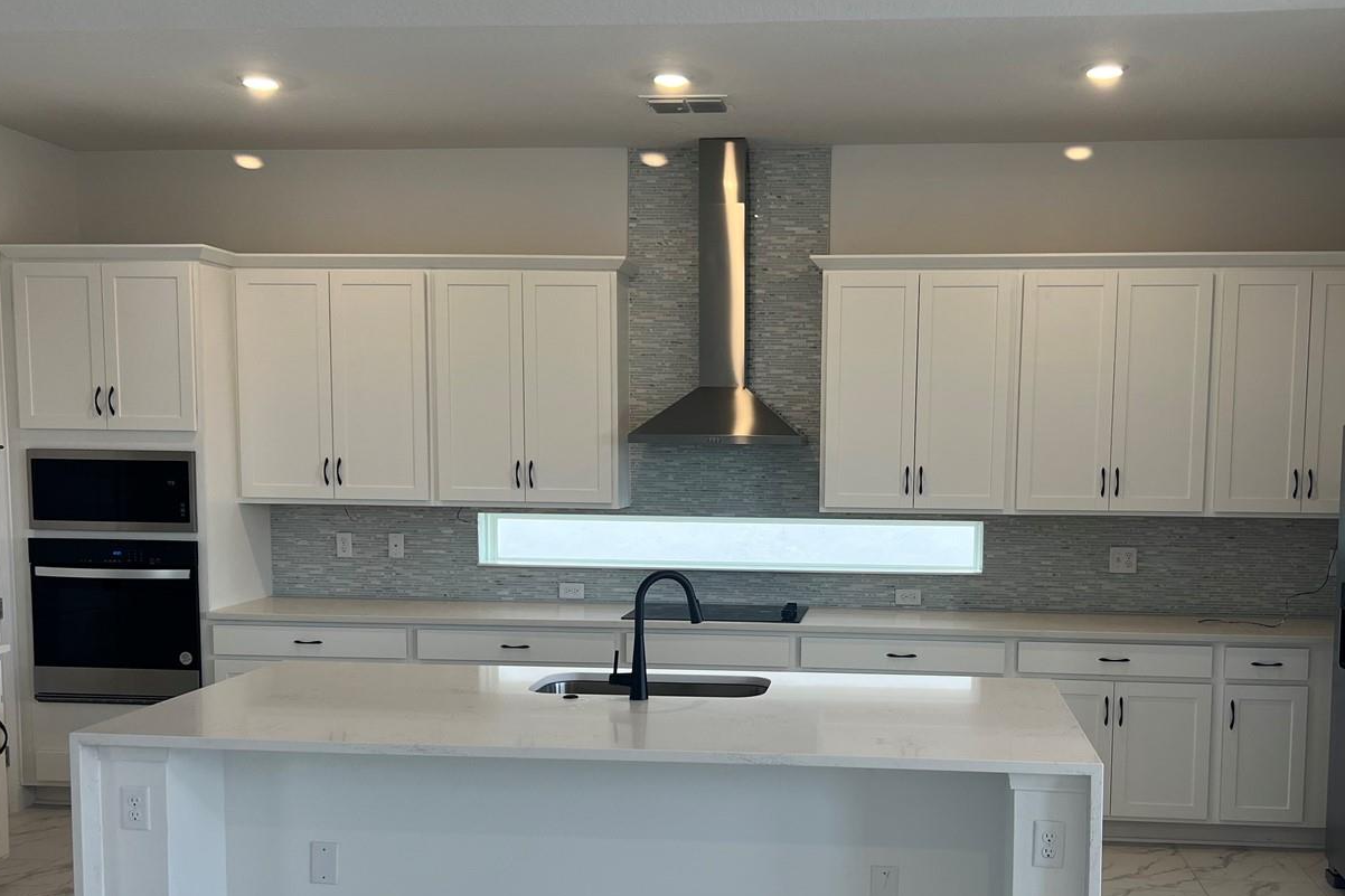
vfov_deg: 36.6
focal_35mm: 36
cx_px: 790
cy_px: 579
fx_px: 1345
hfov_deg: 52.9
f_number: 1.5
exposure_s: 1/120
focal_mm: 5.7
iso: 50
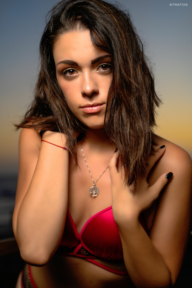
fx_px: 456
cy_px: 144
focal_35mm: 57
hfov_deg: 23.8
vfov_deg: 35.1
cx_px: 96
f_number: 2.8
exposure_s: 1/800
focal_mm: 57
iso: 160
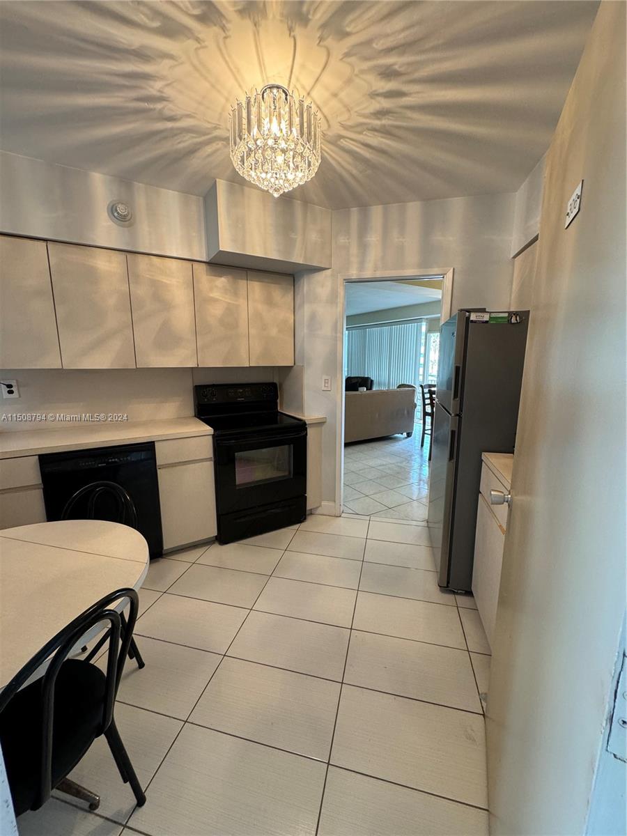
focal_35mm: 14
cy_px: 418
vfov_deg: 102.1
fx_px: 338
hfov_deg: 85.7
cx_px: 314
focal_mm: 2.22
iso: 200
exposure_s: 1/60
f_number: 2.2
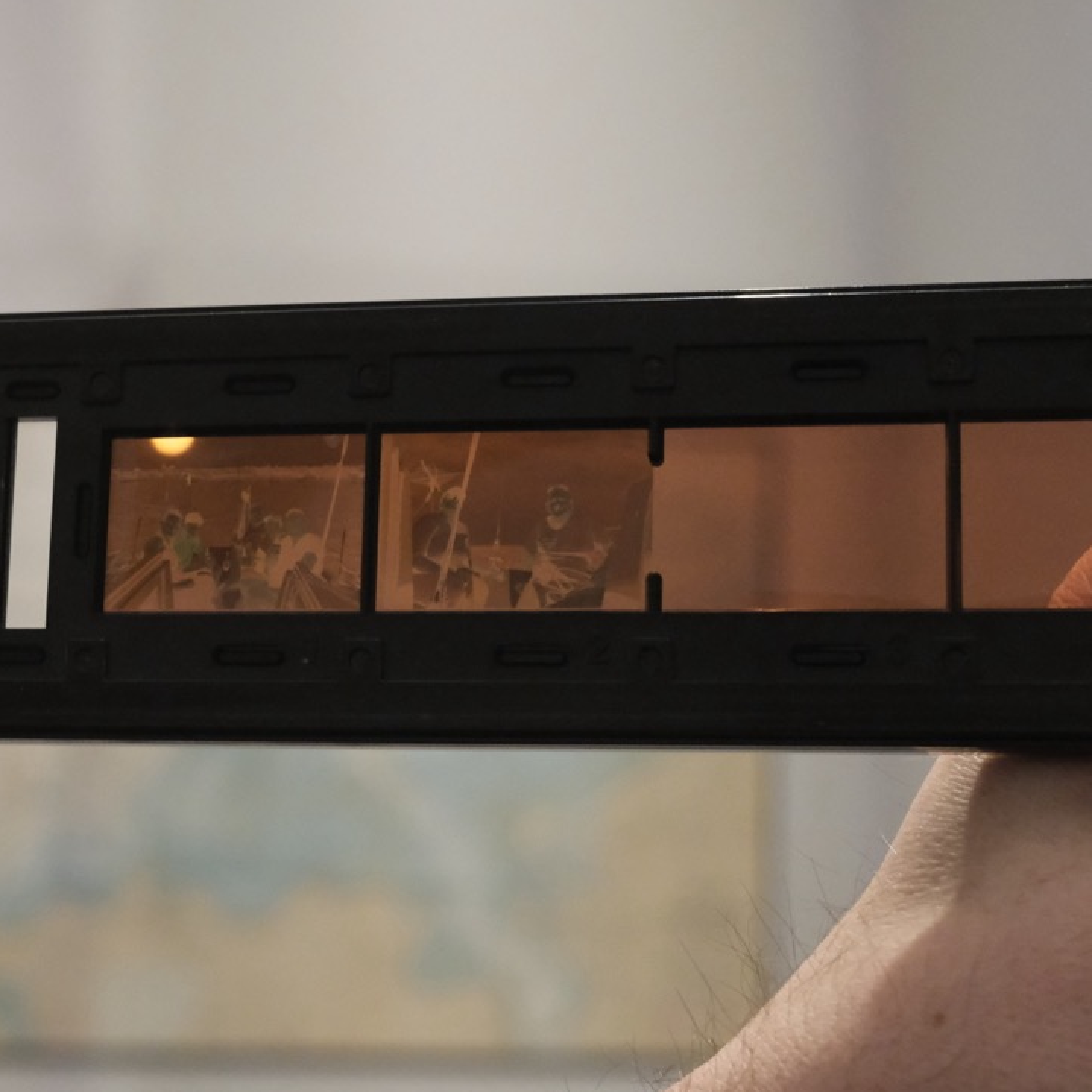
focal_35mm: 62
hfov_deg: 27.5
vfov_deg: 27.7
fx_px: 2213
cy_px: 523
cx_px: 327
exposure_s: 1/85
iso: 8000
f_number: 4.5
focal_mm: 27
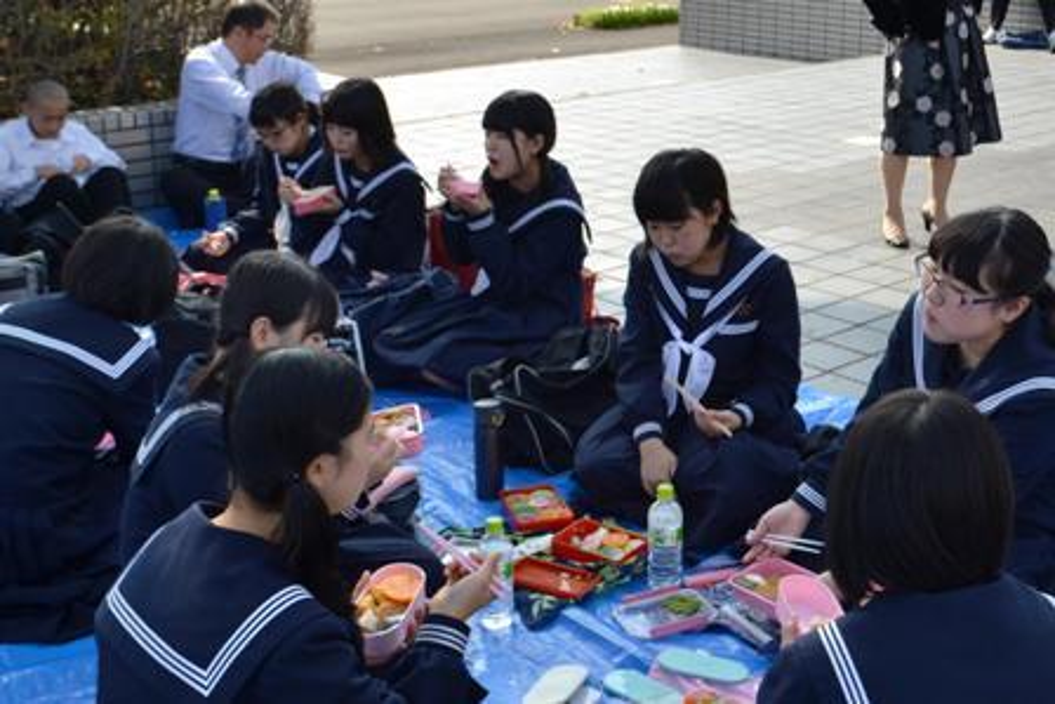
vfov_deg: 40.0
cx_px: 528
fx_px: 967
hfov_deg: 57.2
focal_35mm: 33
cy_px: 352
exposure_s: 1/160
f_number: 6.3
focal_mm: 22
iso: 100
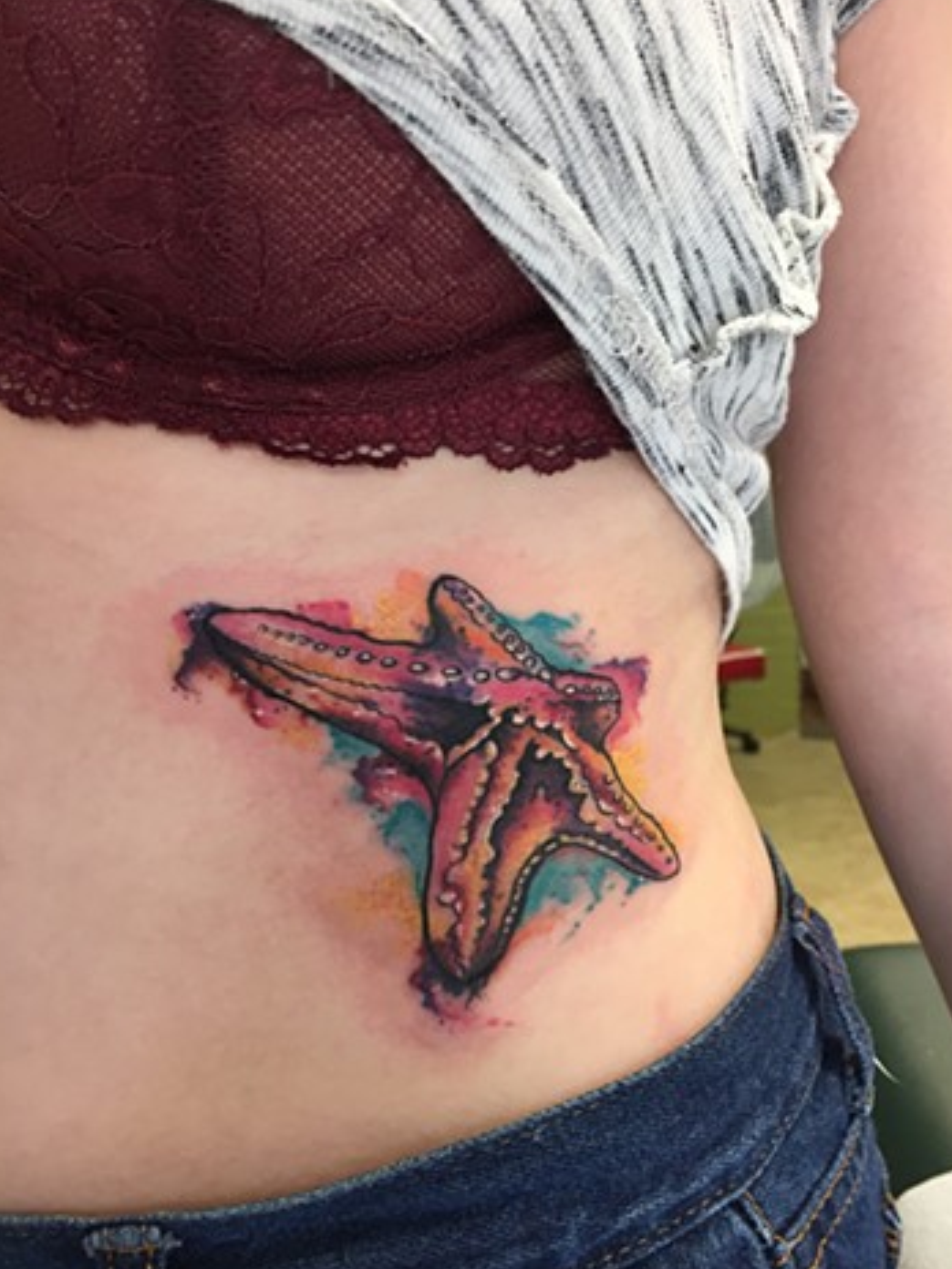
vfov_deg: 60.0
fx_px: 1100
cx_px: 476
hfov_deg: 46.8
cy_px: 624
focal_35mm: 30
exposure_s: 1/30
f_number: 2.2
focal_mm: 4.2
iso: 32
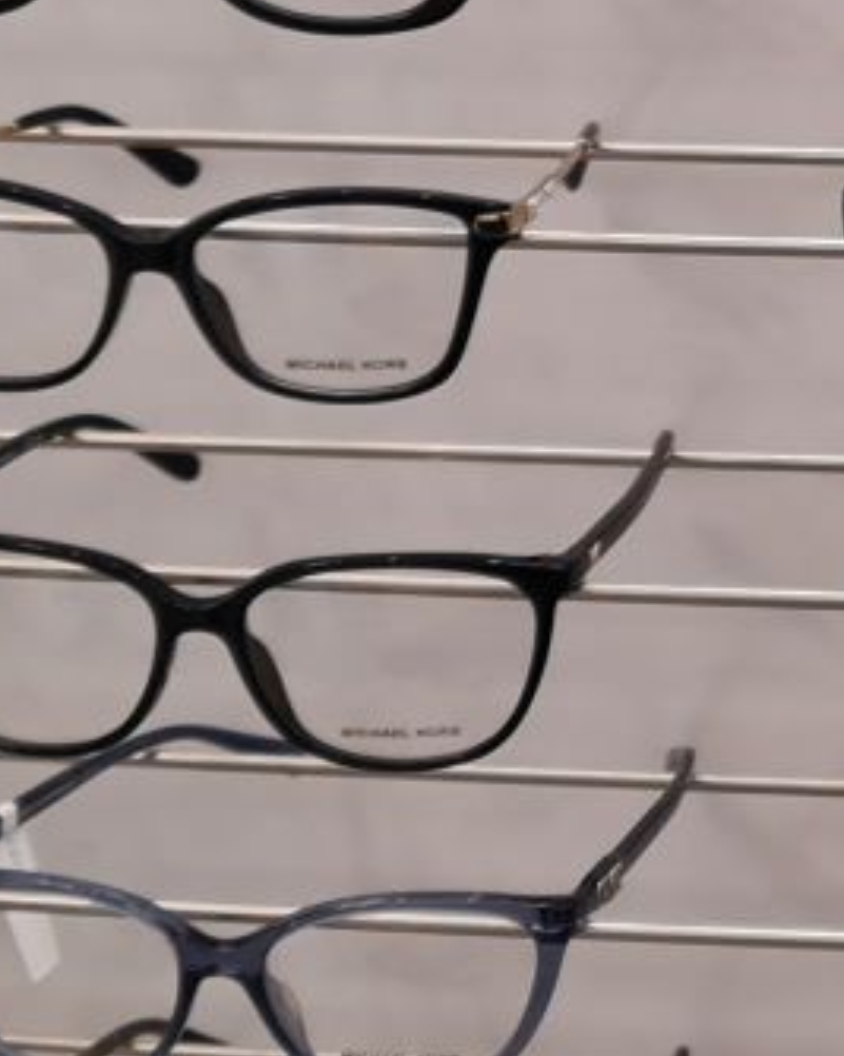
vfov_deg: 13.0
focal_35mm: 146
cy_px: -57
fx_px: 4561
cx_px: 1302
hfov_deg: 10.2
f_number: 1.8
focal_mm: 7
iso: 125
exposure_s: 1/120
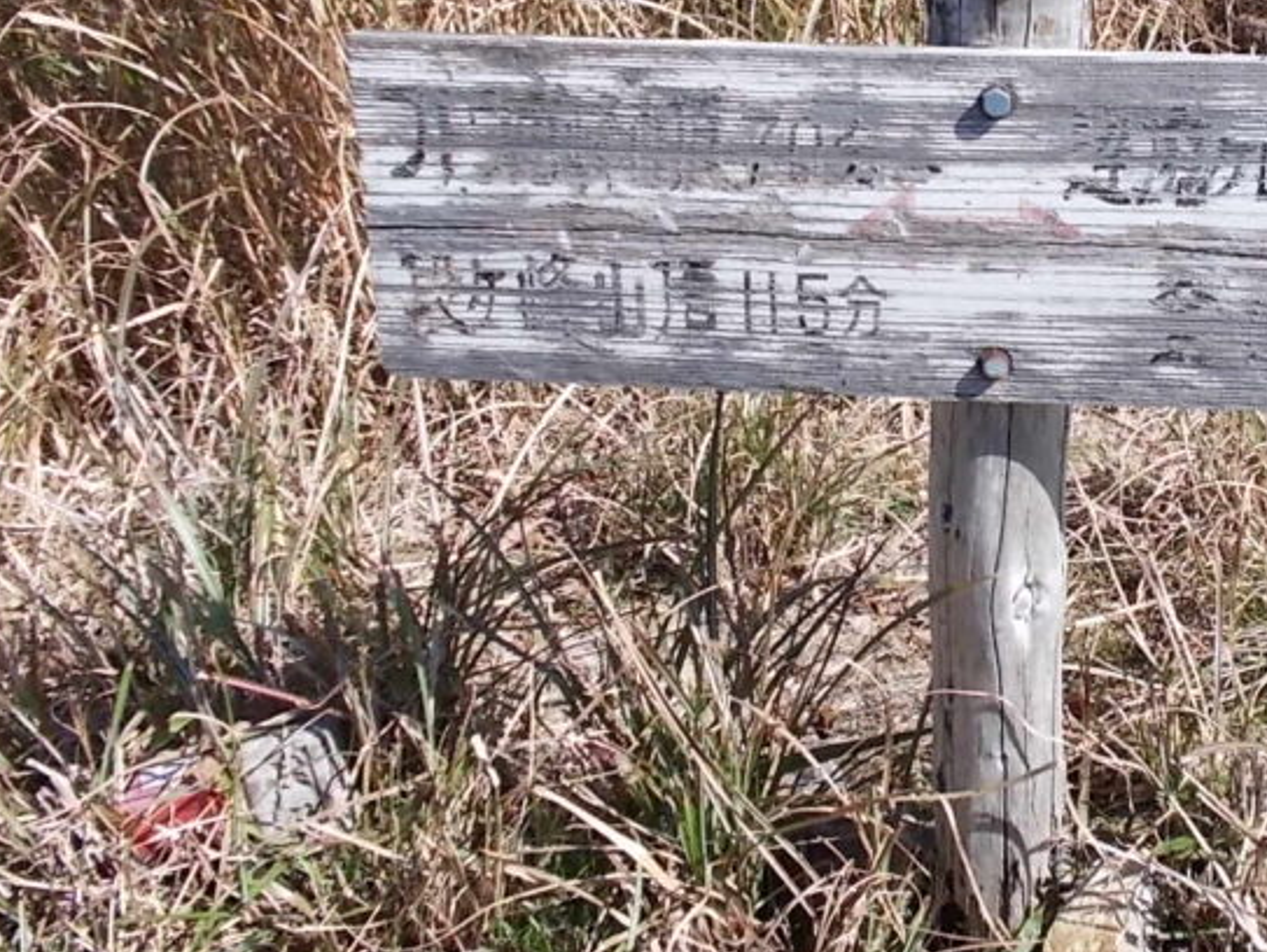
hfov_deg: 37.2
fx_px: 1795
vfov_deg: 29.5
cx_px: 1055
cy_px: 308
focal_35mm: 49
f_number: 3.2
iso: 80
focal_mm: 4.6
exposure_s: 1/500
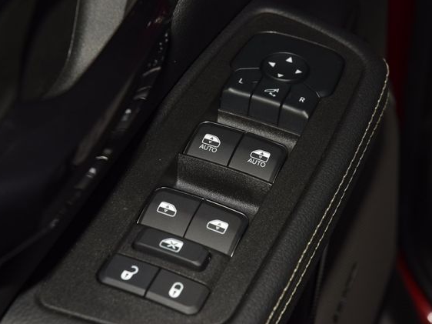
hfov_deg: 17.1
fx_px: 1435
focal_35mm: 115
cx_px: 224
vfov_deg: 12.9
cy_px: 163
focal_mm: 70
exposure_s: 1/125
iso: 100
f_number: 8
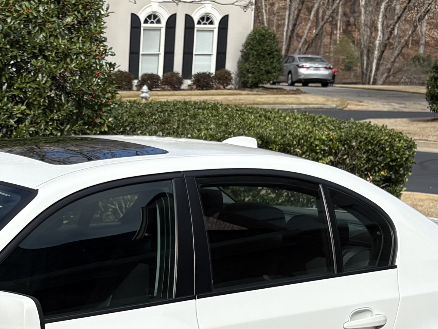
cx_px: -50
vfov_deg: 14.2
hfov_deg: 18.5
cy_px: 366
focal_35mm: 102
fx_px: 1291
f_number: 1.6
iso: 50
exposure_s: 1/5814
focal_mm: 5.96
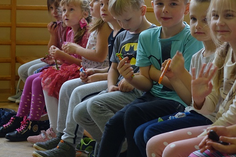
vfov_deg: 11.5
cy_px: 40
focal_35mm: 119
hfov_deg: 17.1
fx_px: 780
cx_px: 177
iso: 320
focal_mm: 22.85
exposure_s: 1/80
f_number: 2.8
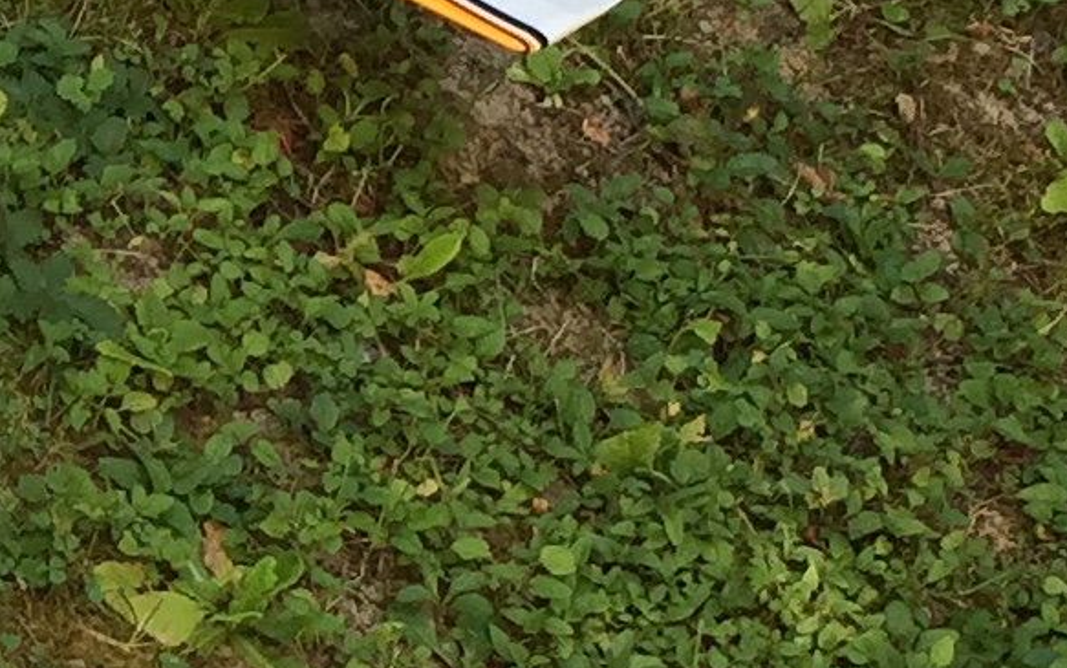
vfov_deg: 7.6
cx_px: -326
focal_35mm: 172
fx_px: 5004
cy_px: 615
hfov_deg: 11.8
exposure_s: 1/100
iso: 40
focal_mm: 4.15
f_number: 2.2
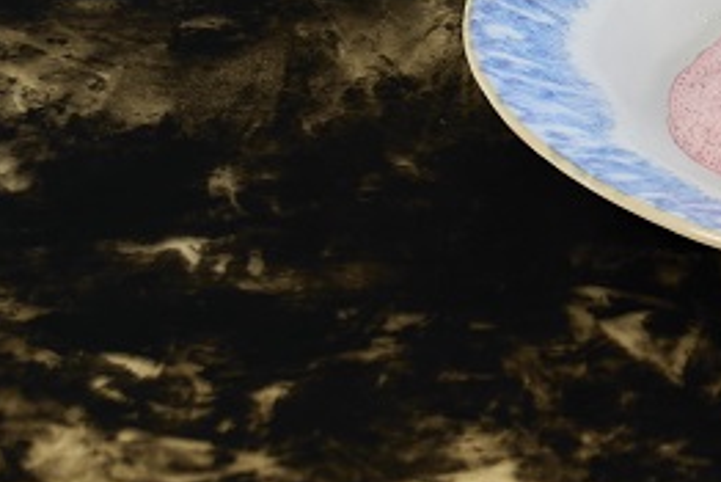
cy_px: -153
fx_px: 5270
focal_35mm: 263
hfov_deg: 7.7
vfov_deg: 5.2
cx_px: 996
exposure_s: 1/50
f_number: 4.5
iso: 125
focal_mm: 46
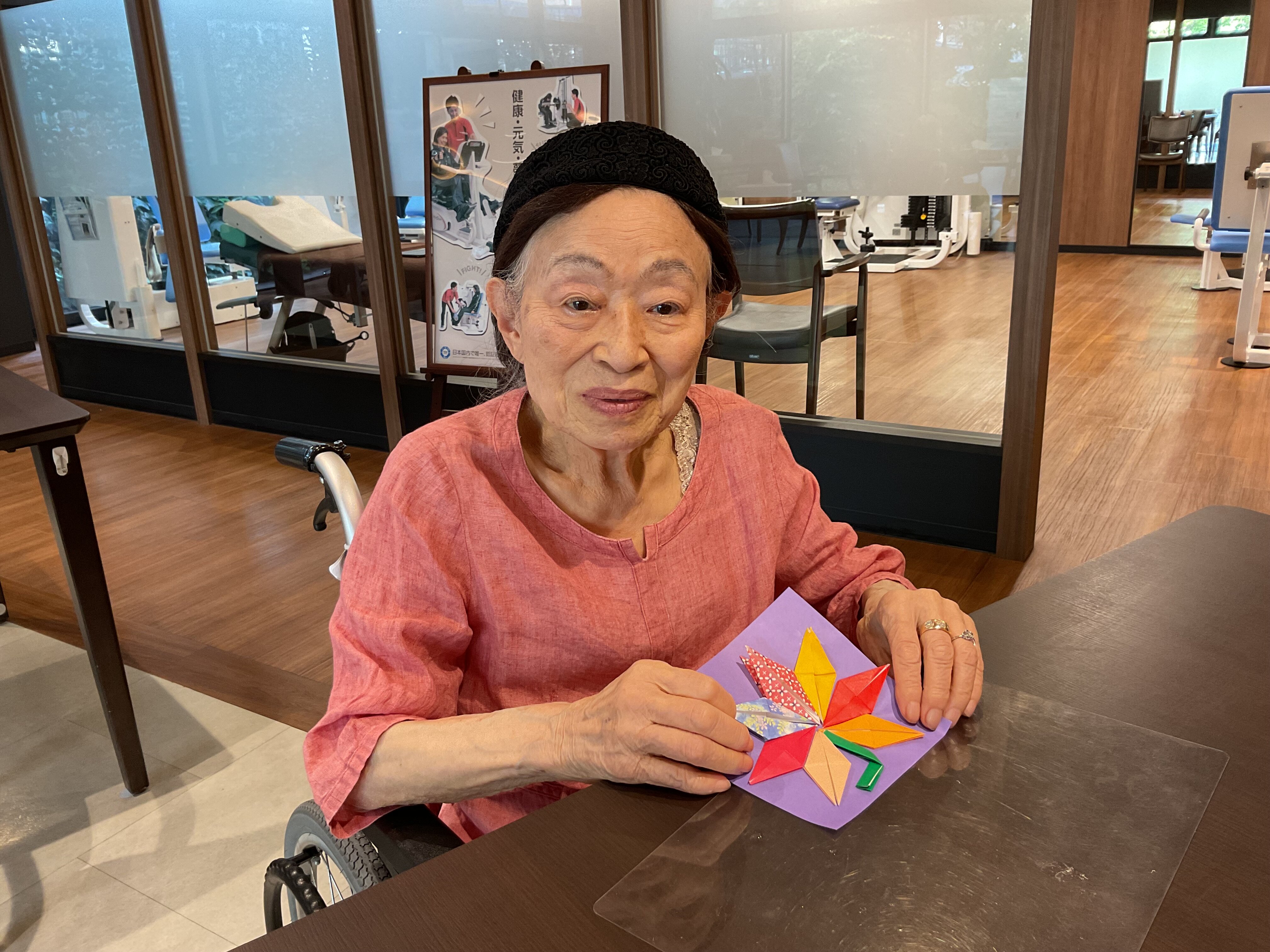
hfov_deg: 61.7
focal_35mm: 29
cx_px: 635
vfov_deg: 48.2
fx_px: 1064
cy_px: 476
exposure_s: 1/60
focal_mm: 3
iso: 100
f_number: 1.8
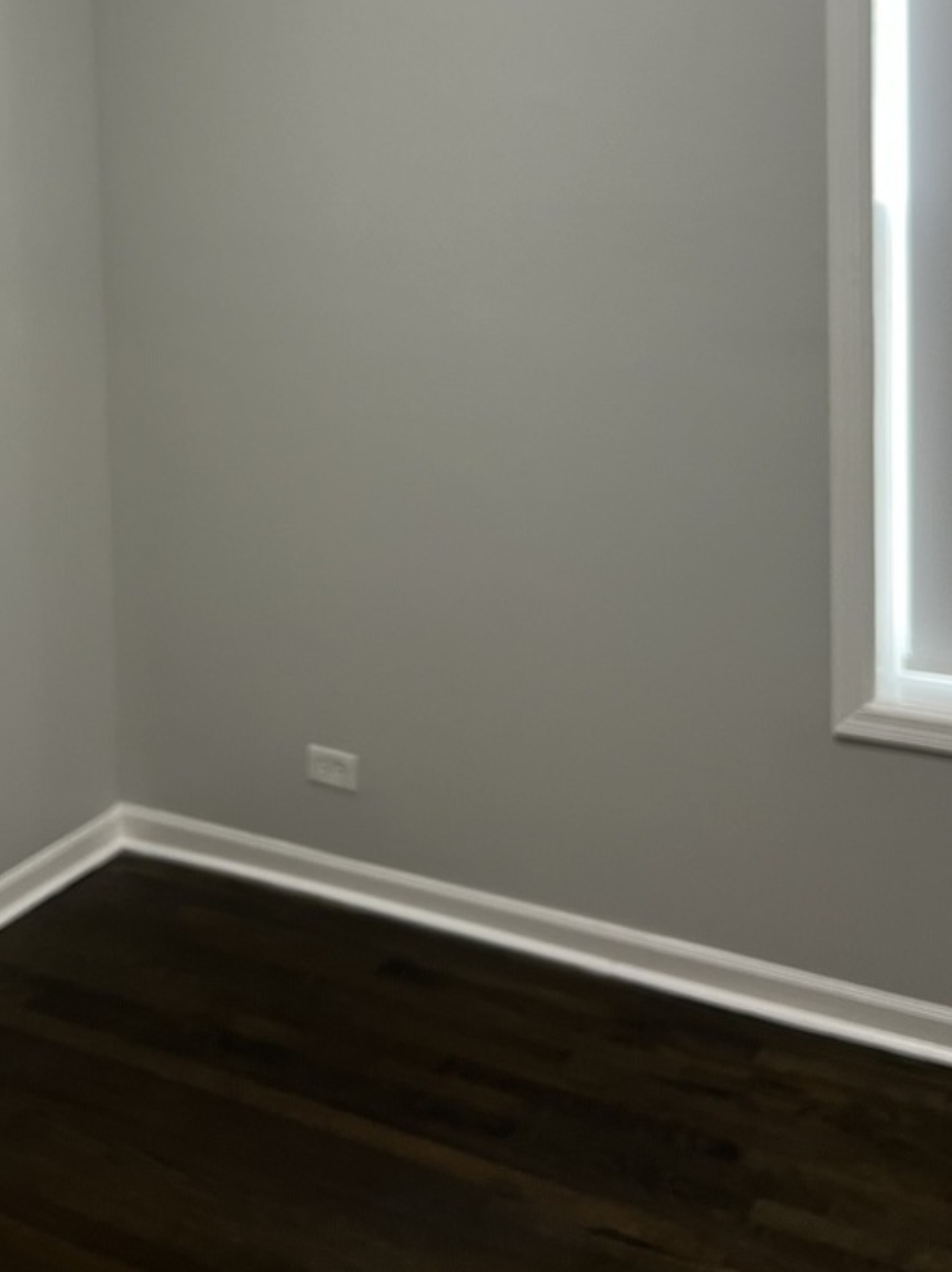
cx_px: 414
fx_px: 1542
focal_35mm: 42
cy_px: 253
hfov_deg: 34.3
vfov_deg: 42.8
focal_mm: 5.1
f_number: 1.6
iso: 100
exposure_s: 1/60
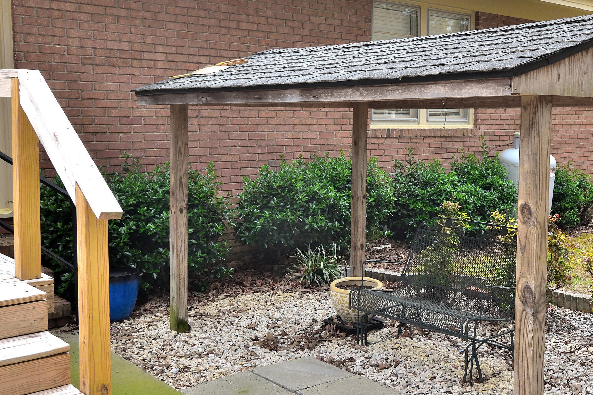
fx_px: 722
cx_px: 392
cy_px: 197
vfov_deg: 30.6
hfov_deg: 44.0
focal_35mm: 44
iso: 400
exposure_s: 1/250
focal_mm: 17
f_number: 10
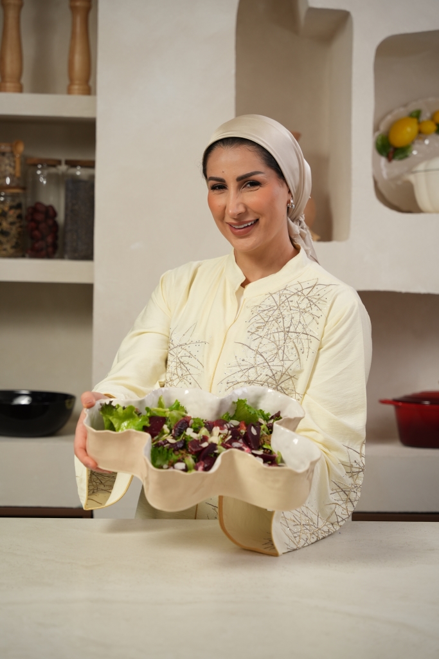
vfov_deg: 28.8
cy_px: 330
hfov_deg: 19.5
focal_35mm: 70
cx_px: 220
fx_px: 1280
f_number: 3.5
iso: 640
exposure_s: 1/125
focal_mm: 70
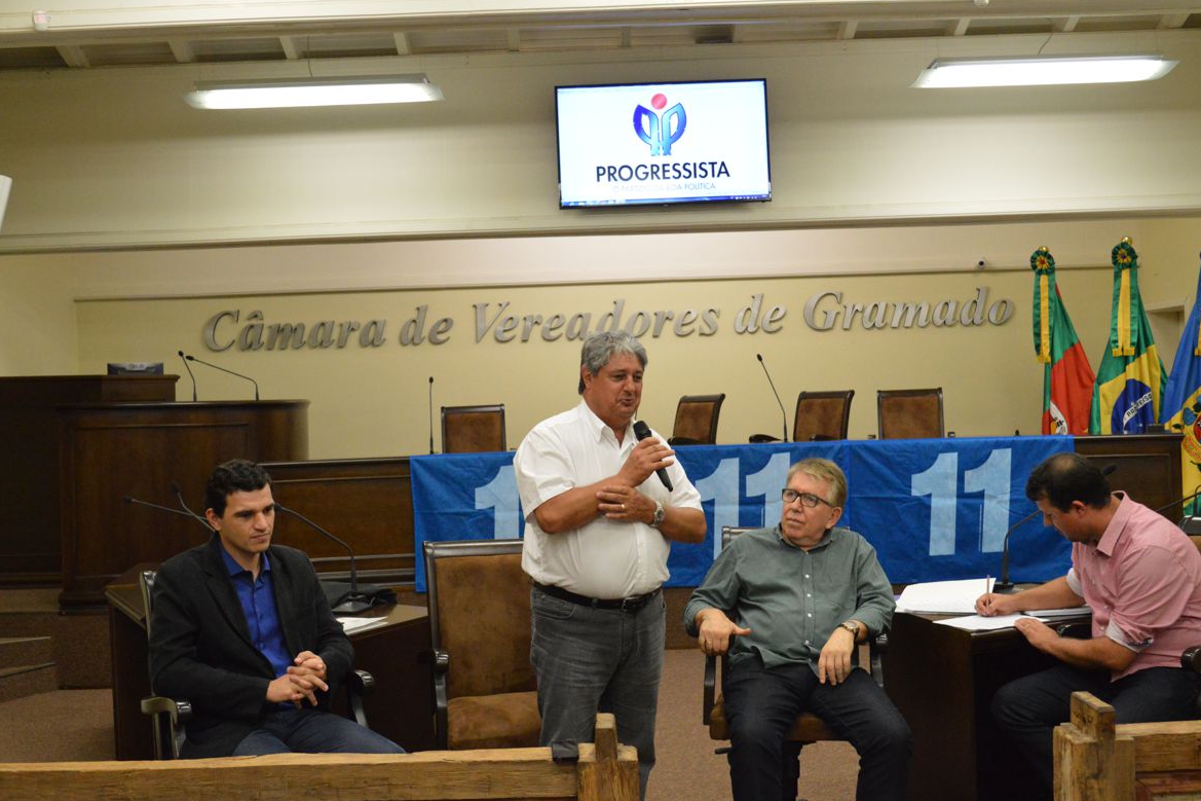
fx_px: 1334
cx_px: 602
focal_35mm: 40
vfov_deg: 33.4
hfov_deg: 48.5
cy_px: 408
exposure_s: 1/125
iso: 3200
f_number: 6.3
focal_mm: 26
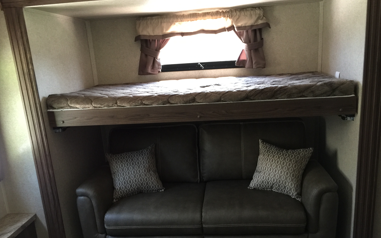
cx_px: 191
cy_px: 137
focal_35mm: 31
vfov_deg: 40.5
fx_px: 322
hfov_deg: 61.2
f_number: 2.2
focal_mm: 4.15
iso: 125
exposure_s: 1/15
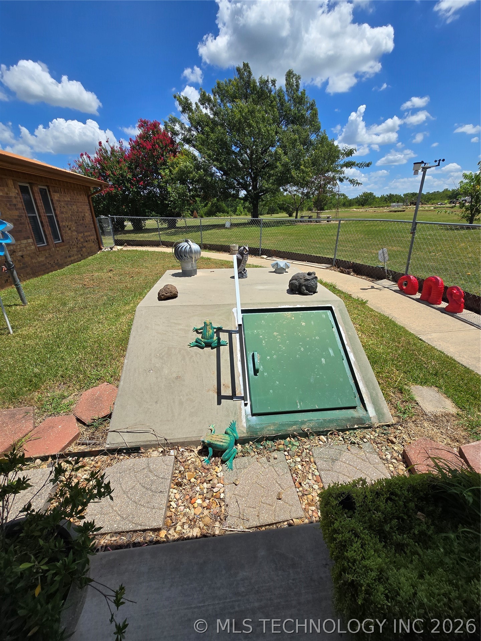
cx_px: 240
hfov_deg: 89.9
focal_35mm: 13
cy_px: 320
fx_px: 241
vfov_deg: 106.2
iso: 50
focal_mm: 2.2
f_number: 2.2
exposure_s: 1/2760
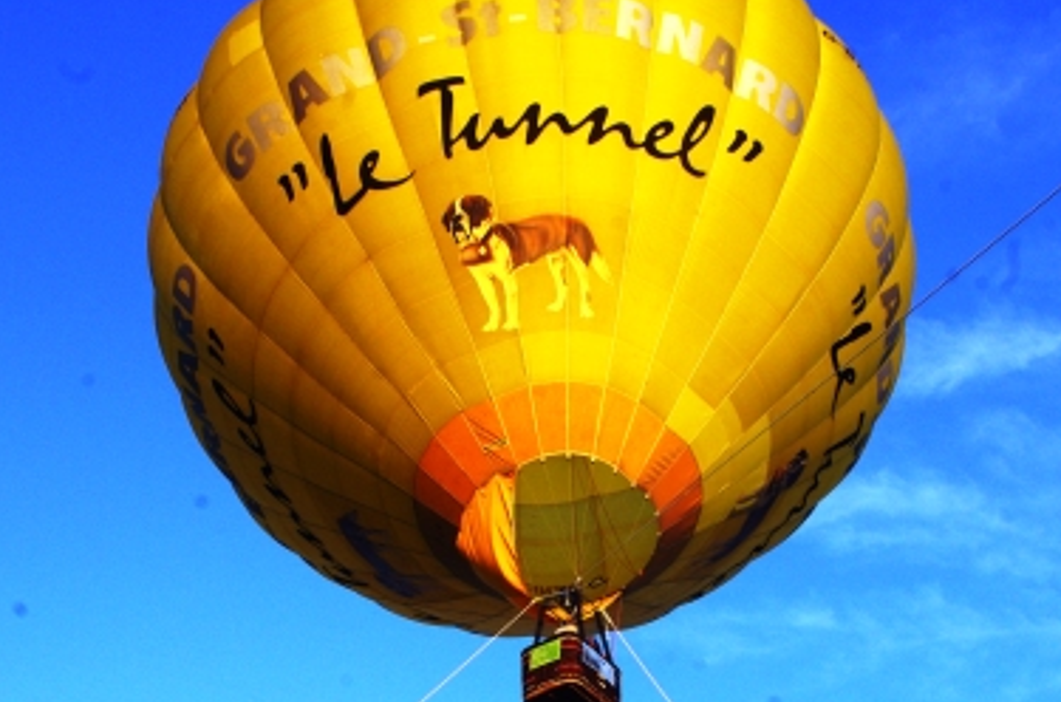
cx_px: 532
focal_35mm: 37
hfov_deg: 52.0
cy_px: 388
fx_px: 1088
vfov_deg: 35.7
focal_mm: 21.25
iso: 200
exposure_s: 1/100
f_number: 11
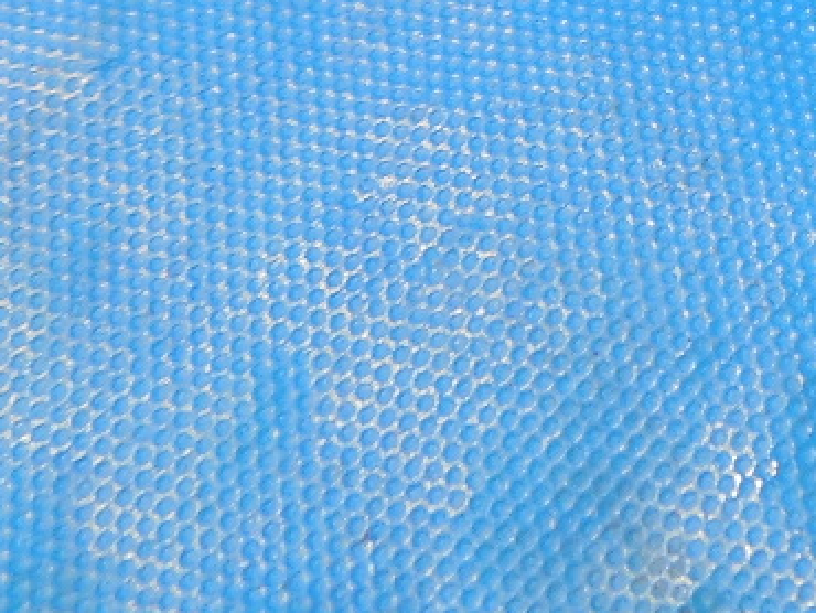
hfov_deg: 15.9
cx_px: 1394
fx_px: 2548
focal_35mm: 108
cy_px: -421
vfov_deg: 12.7
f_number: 3.3
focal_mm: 4.5
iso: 125
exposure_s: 1/30
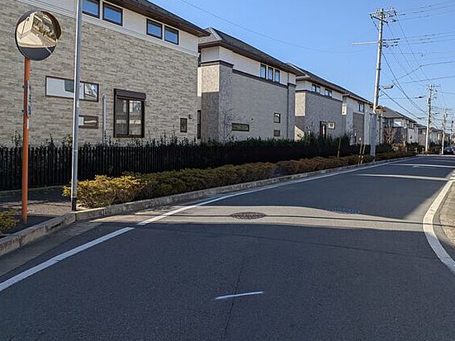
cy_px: 150
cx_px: 252
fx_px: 355
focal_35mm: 27
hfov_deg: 65.2
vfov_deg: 51.2
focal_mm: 4.53
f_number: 1.7
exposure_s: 1/1776
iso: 28
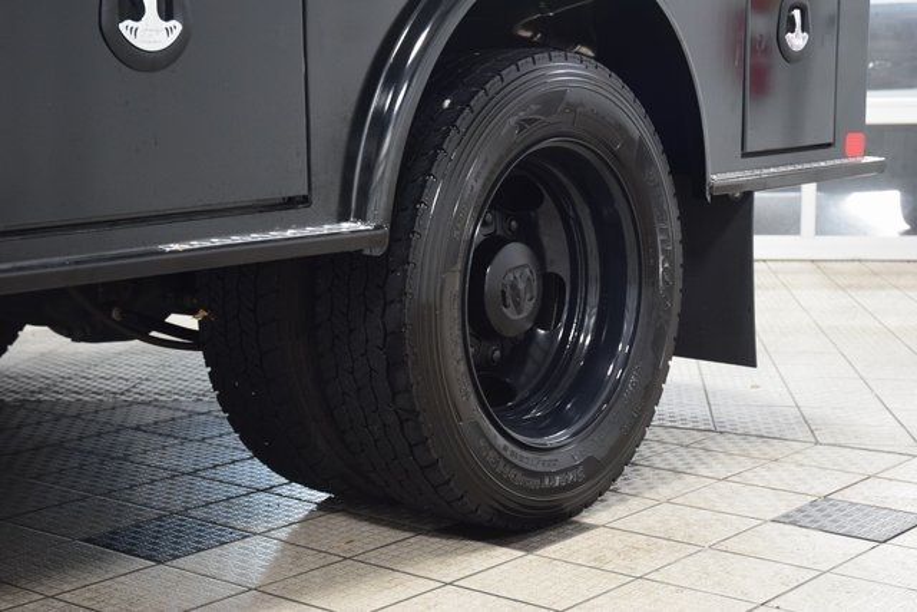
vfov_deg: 22.6
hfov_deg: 33.4
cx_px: 458
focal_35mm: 60
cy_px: 306
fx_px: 1529
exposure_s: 1/25
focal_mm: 40
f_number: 4.2
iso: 1600
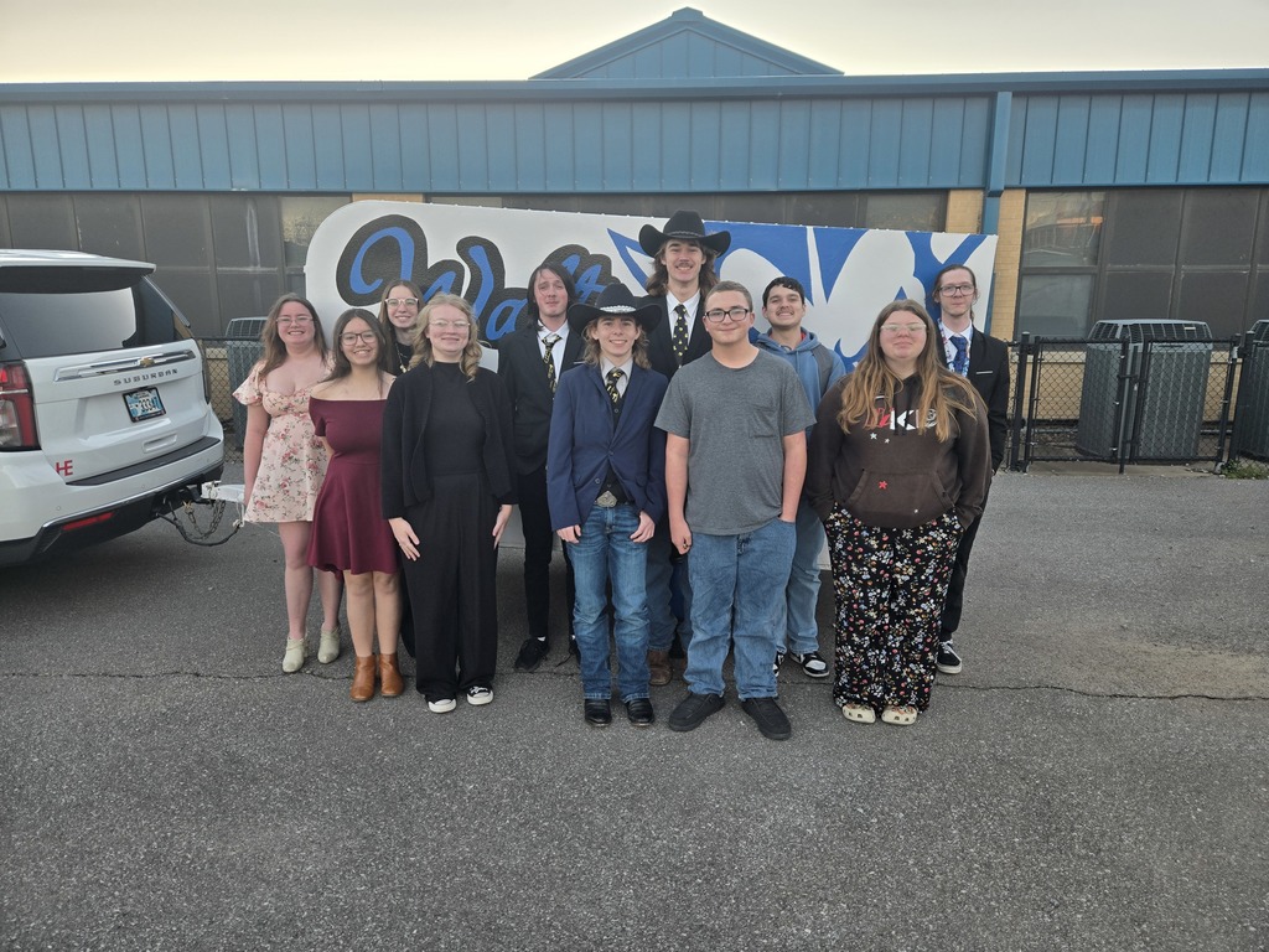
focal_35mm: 23
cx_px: 634
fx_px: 843
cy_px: 476
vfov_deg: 58.9
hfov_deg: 73.9
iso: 80
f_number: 1.8
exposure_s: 1/180
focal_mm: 5.4
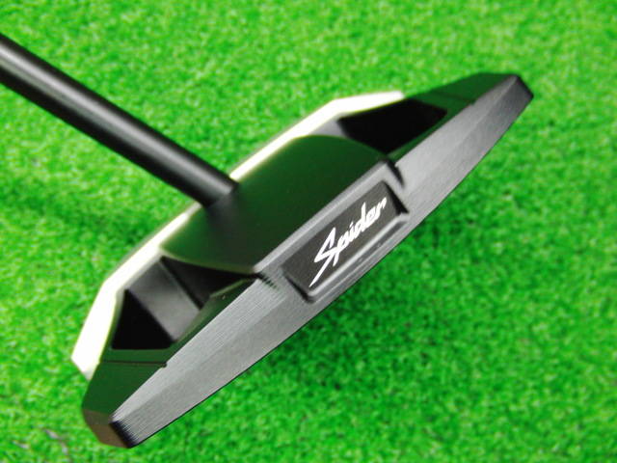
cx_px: 308
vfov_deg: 38.7
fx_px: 659
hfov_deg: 50.1
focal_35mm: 37
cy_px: 232
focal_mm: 6.42
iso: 400
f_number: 3.6
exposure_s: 1/15
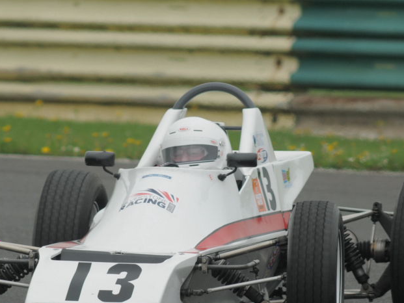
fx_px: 8323
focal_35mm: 713
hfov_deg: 2.8
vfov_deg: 2.1
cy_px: 212
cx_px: 148
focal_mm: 300
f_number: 5
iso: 200
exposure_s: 1/1000
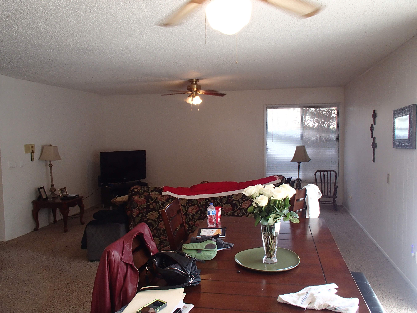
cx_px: 208
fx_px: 337
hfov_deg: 63.4
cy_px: 156
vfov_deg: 49.7
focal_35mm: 28
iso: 200
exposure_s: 1/40
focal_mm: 5
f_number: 3.9
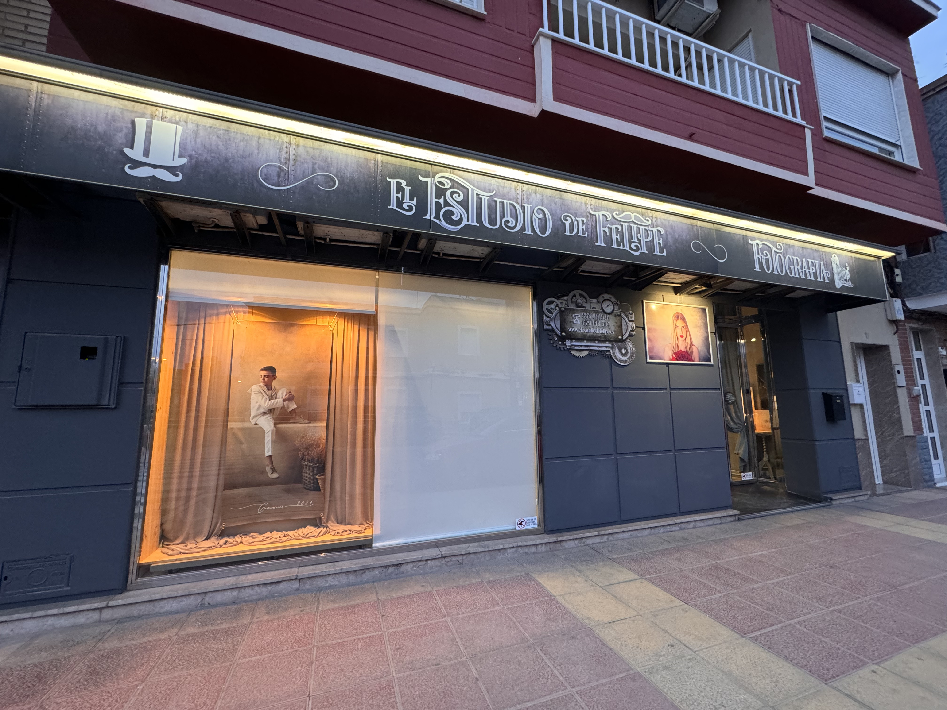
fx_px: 383
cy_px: 355
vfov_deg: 85.7
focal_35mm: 14
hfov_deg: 102.1
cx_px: 474
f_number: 2.2
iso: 250
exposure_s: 1/50
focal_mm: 2.22
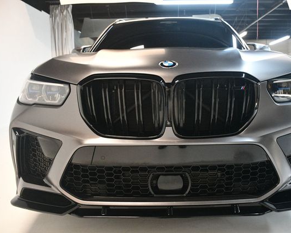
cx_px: 169
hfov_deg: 52.6
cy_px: 116
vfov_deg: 43.4
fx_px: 293
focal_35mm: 34
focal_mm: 20
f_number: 3.5
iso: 3200
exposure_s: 1/125
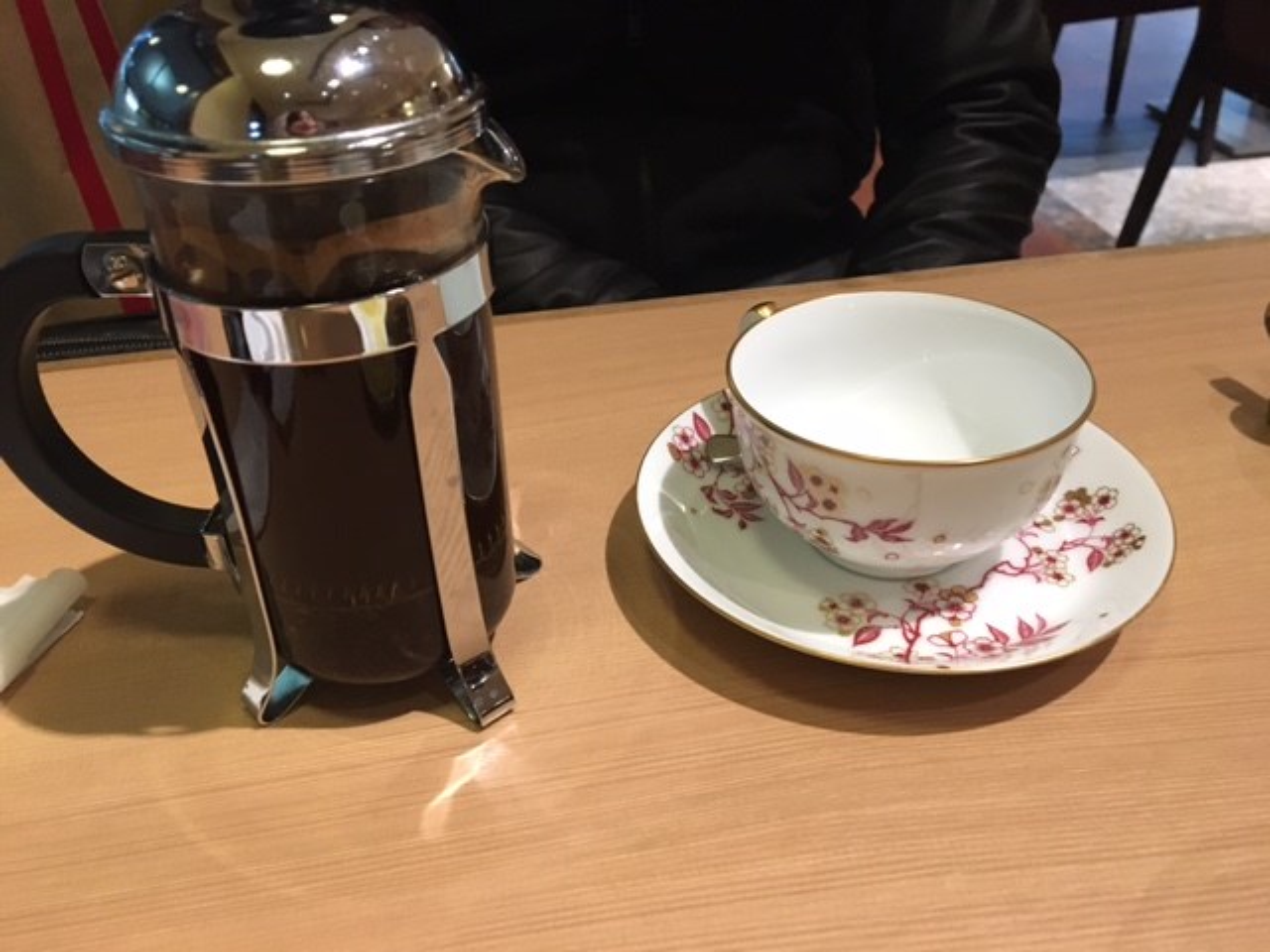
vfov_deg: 48.2
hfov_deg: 61.7
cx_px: 635
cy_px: 476
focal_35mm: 29
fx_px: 1064
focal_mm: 4.15
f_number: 2.2
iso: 200
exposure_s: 1/30
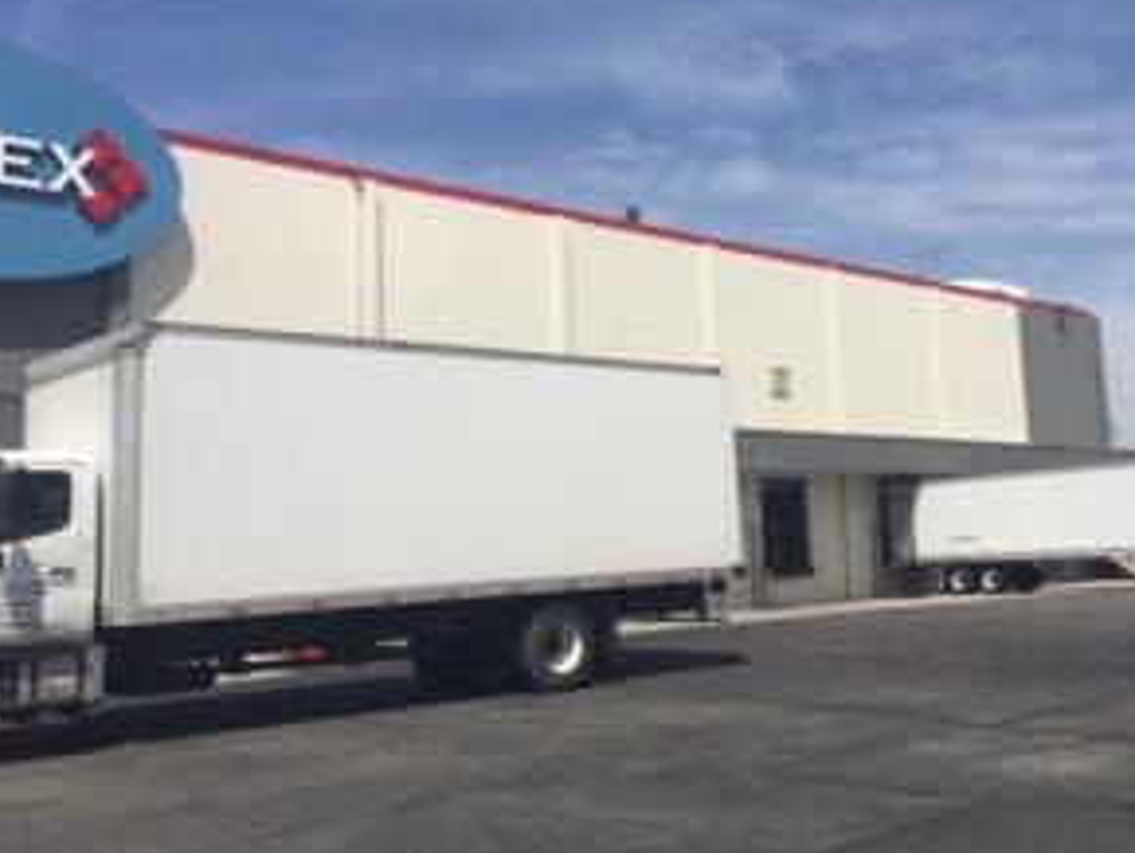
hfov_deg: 46.5
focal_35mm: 40
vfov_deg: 36.0
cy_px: 372
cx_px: 689
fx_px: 1313
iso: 32
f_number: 2.2
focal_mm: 4.15
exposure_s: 1/4405
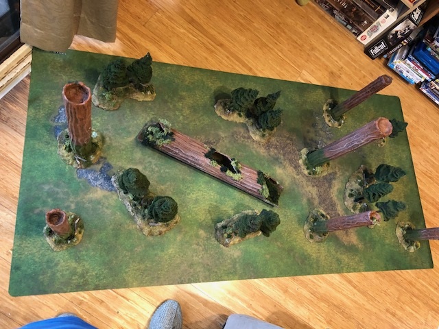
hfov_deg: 63.4
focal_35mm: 28
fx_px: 355
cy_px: 164
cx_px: 220
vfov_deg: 49.7
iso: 100
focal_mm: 3.99
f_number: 1.8
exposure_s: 1/9
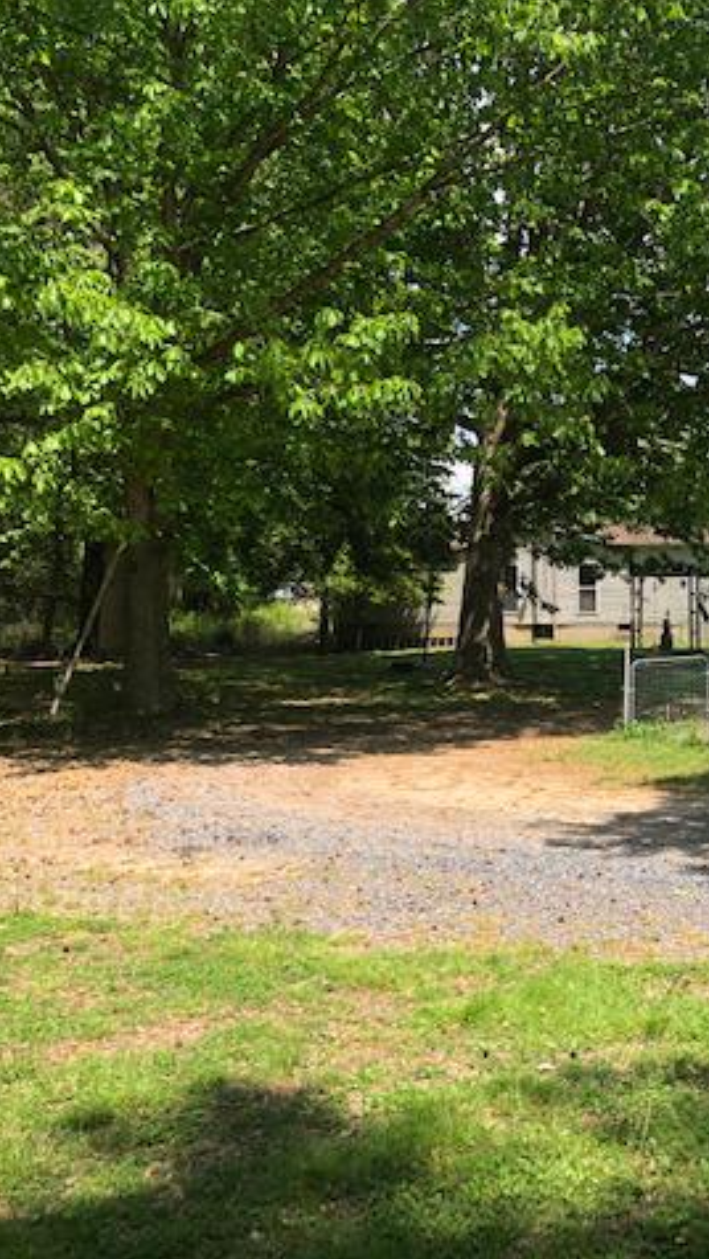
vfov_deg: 49.4
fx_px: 1369
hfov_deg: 28.0
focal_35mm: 41
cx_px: 624
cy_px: 627
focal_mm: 4
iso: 20
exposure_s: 1/867
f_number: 1.8
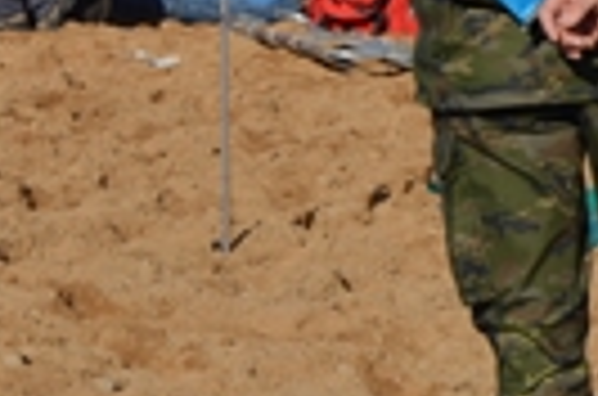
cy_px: -218
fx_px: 4785
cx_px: -90
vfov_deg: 4.7
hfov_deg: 7.1
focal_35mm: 289
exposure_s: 1/400
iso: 100
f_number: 10
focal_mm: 35
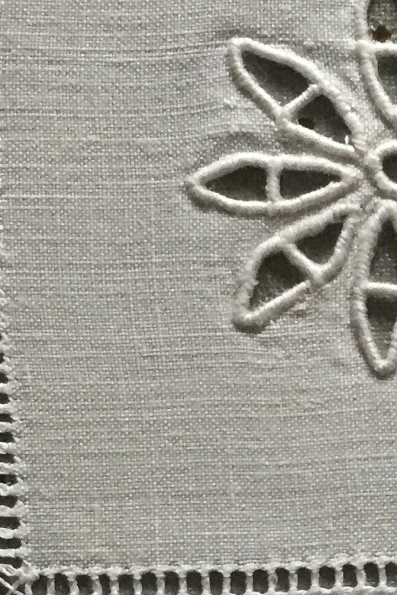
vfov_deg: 18.1
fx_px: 1853
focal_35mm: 112
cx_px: 767
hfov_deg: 11.2
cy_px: 495
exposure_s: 1/30
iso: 125
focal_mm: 4.15
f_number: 2.2
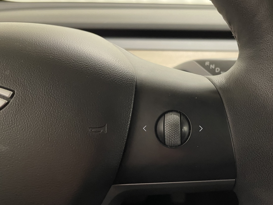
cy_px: 112
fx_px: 268
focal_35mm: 34
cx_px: 176
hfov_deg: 53.2
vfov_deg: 41.8
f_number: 1.6
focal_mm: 4.2
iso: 500
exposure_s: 1/25
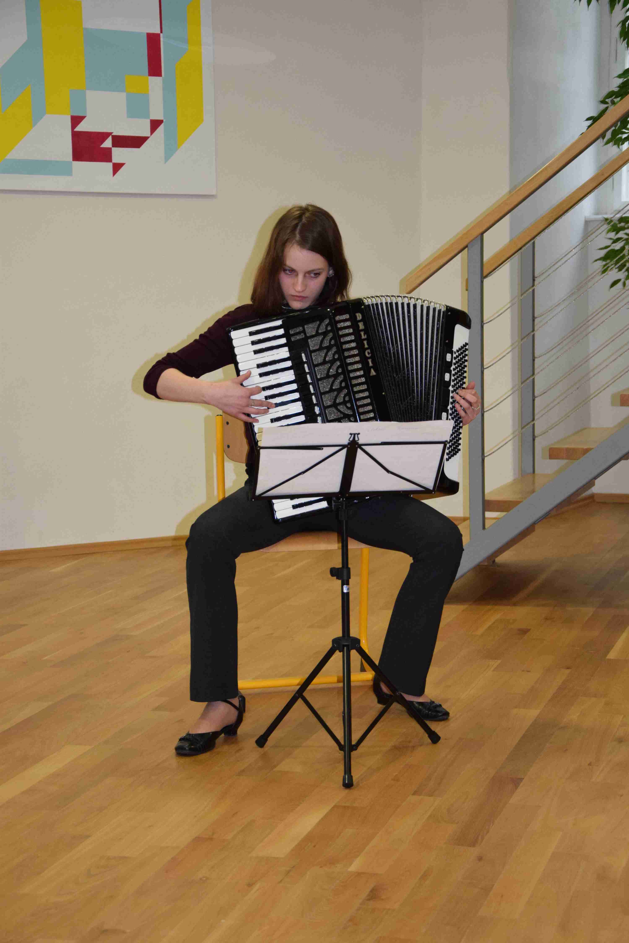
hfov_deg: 18.9
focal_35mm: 72
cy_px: 472
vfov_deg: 28.1
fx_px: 1886
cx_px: 314
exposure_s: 1/100
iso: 1600
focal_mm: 48
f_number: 4.8
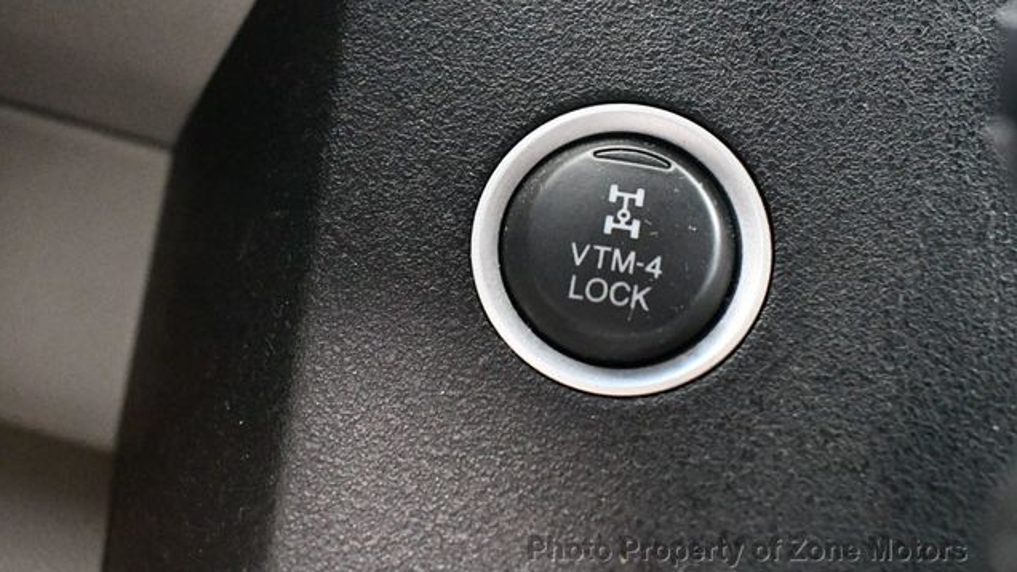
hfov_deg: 52.8
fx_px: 1025
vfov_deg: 31.1
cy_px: 238
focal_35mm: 38
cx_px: 508
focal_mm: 18
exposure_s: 1/50
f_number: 3.5
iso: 12800
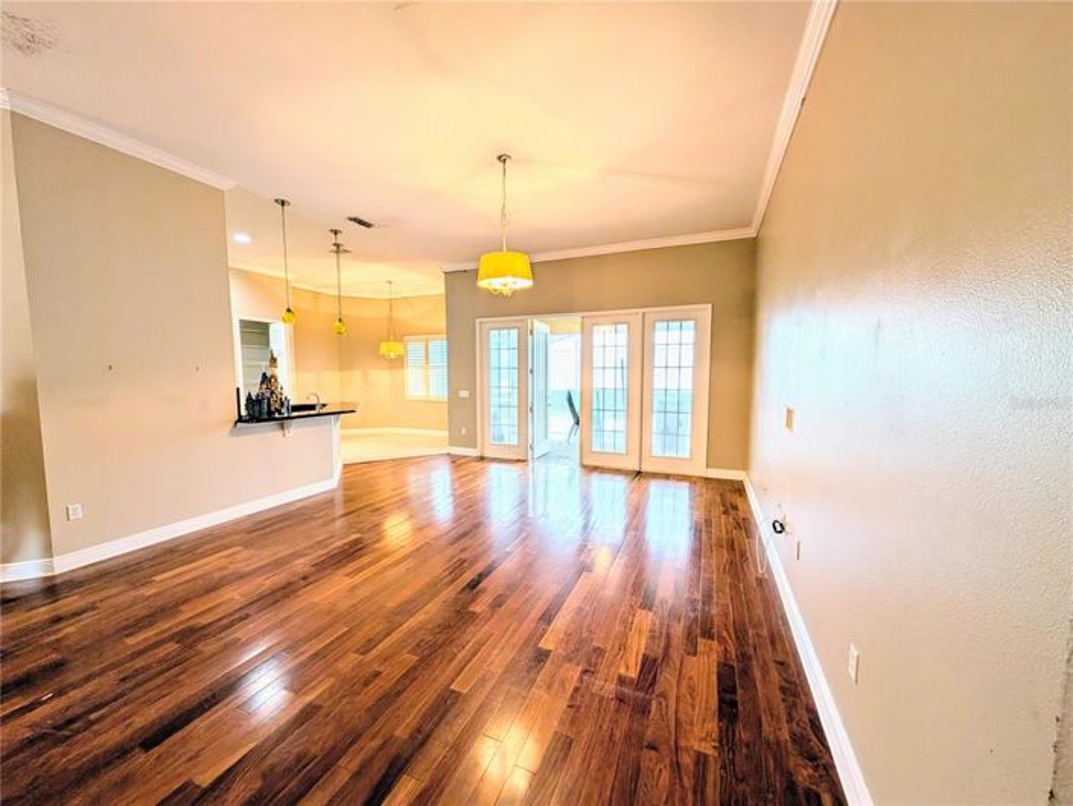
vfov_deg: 94.6
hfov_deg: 110.5
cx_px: 536
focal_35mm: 12
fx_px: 372
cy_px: 403
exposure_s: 1/40
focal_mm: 2.02
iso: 65
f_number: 1.7
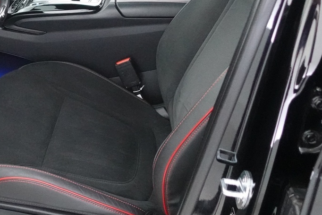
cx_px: 61
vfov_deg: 23.7
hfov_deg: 33.9
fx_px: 510
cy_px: 80
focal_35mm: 57
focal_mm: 9.4
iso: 5000
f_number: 1.8
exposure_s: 1/80
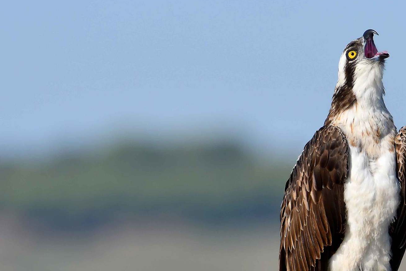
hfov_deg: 1.5
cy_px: 231
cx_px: 293
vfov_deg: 1.0
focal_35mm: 1382
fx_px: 15585
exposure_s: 1/2000
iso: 400
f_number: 7.1
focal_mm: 500
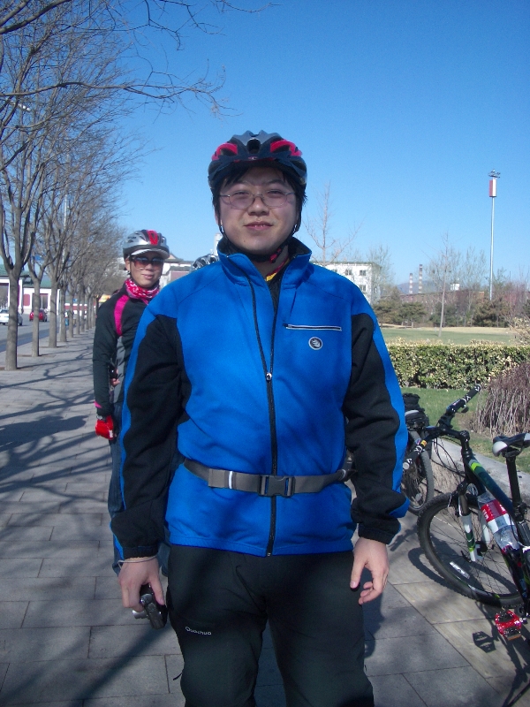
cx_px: 265
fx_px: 715
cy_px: 354
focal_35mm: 35
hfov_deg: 40.7
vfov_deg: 52.6
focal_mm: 5.8
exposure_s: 1/500
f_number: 4.3
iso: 50
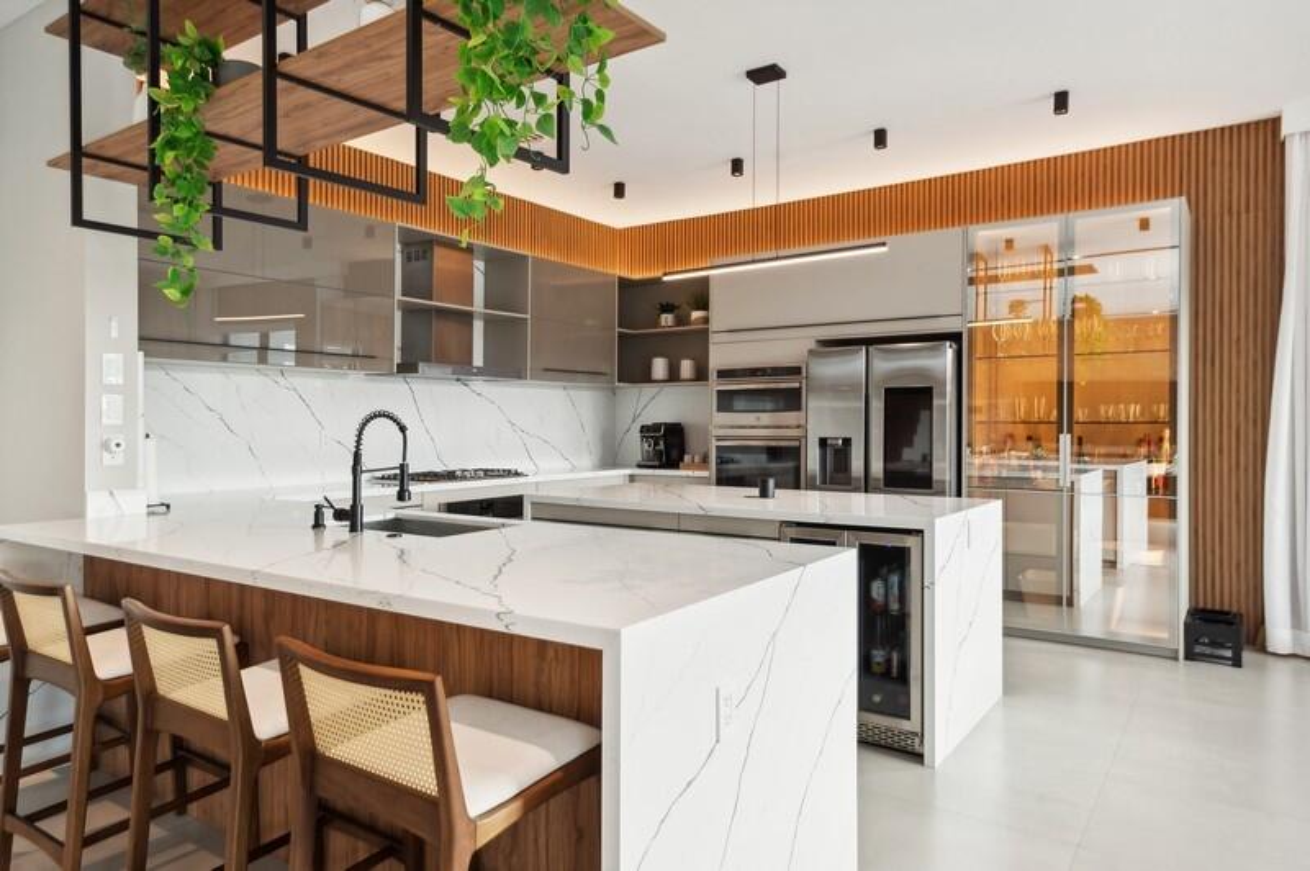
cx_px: 655
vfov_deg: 53.1
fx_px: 873
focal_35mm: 24
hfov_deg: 73.8
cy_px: 436
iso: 100
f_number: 8
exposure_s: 1/8
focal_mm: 24
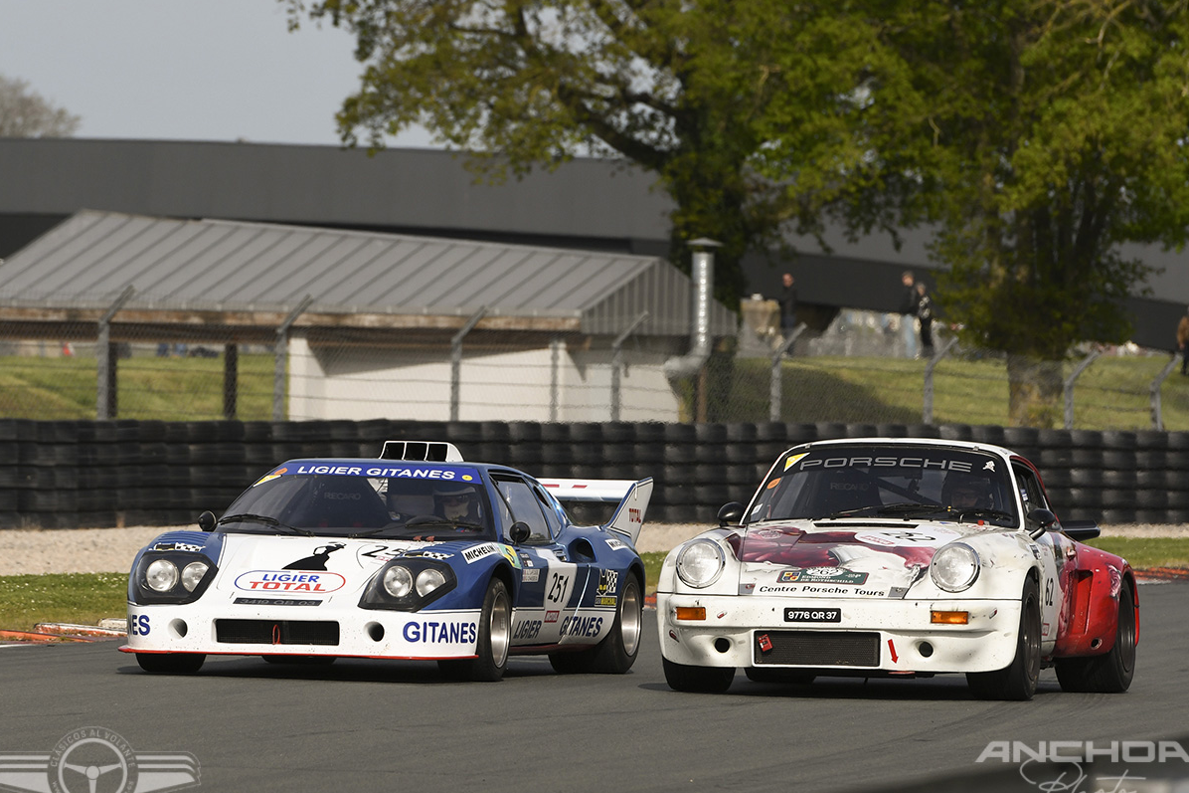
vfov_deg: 4.3
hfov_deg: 6.4
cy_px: 404
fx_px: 10600
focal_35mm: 321
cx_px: 584
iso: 250
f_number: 5.6
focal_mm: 200
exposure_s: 1/2000
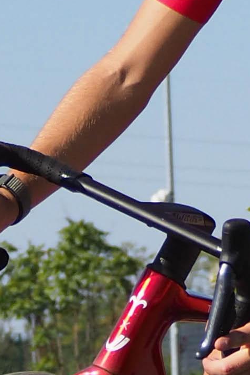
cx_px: -104
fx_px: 5580
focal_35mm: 536
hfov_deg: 2.6
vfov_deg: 3.8
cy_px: 630
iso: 500
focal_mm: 40
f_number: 4.5
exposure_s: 1/4000
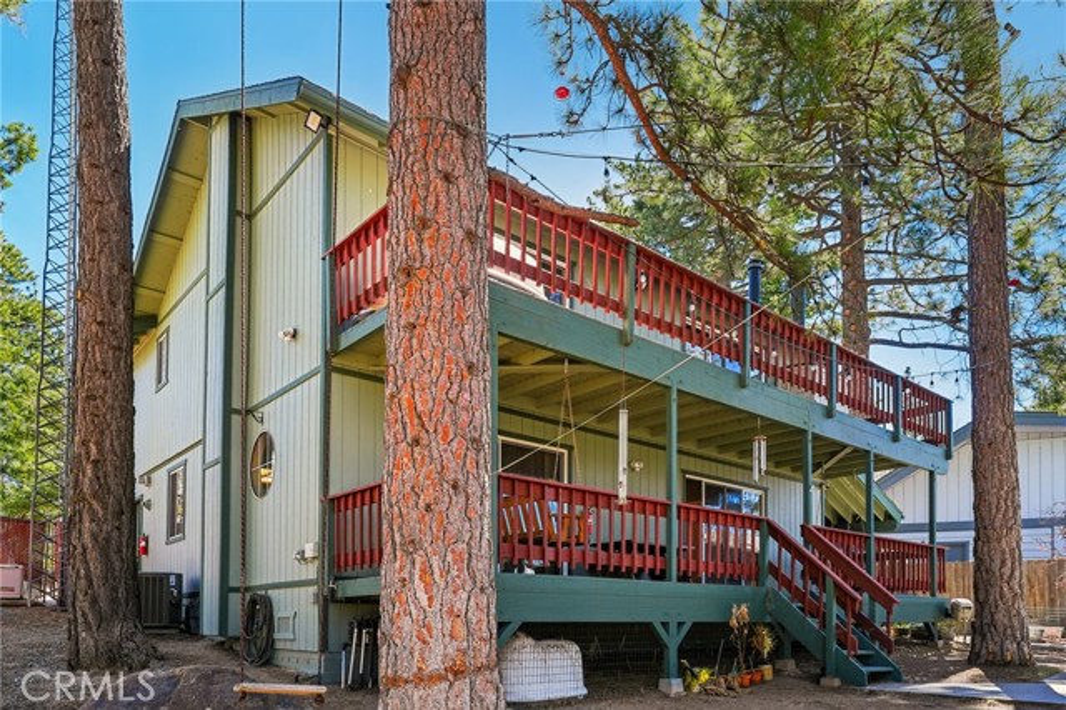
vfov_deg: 57.0
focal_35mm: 22
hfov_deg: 78.4
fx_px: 654
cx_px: 533
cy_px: 355
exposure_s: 1/60
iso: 160
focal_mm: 22.1
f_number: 8
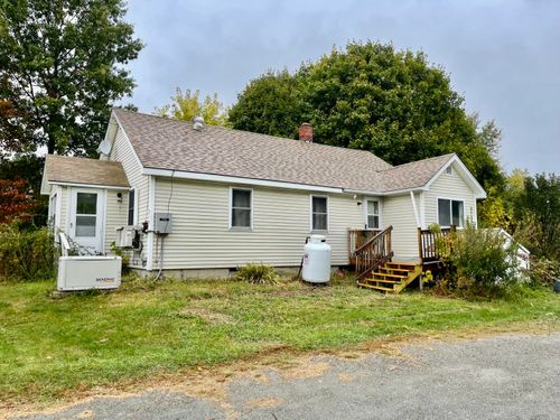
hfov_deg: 69.4
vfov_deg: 54.9
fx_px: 404
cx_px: 280
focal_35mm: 25
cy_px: 210
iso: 32
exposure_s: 1/945
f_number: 1.6
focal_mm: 5.1
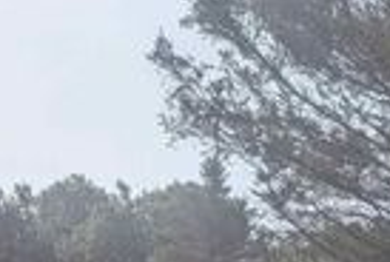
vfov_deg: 13.5
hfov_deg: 19.4
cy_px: 481
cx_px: 592
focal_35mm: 91
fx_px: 988
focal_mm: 6.81
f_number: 1.85
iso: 45
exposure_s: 1/2179
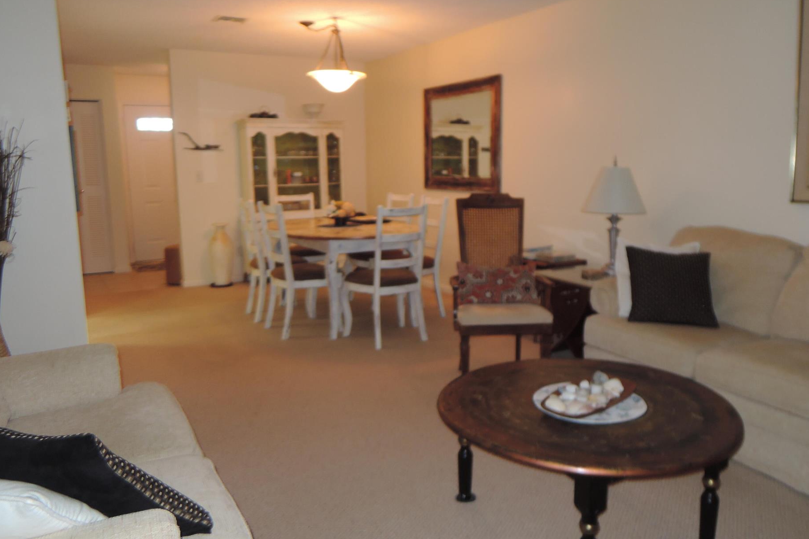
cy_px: 270
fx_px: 629
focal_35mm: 28
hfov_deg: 65.4
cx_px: 430
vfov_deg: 46.4
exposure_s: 1/30
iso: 220
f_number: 2.8
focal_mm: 5.1
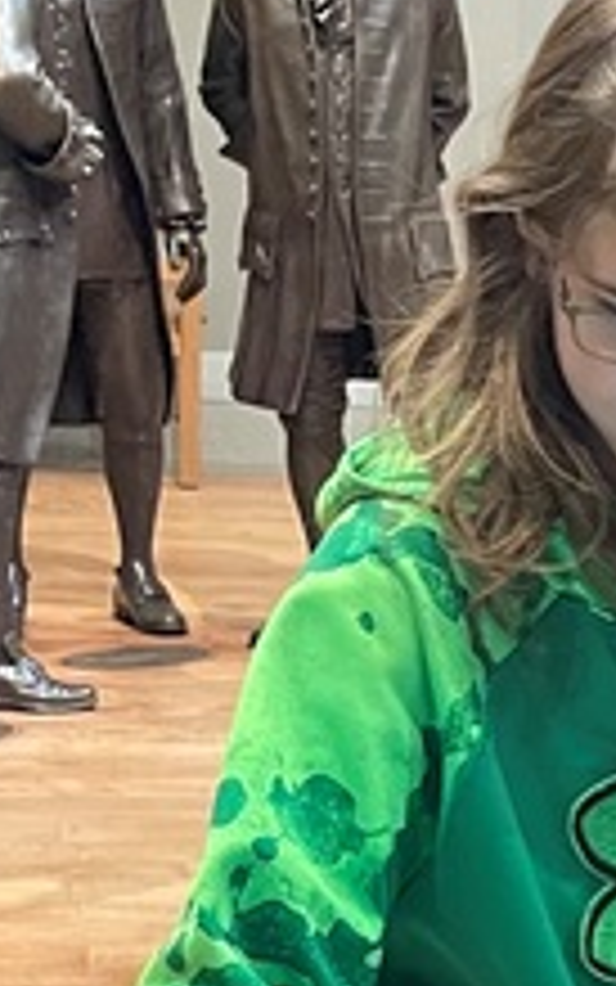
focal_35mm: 124
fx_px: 3329
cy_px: 873
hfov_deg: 10.1
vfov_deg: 16.6
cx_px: 1007
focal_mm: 5.1
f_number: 1.6
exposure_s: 1/60
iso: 400
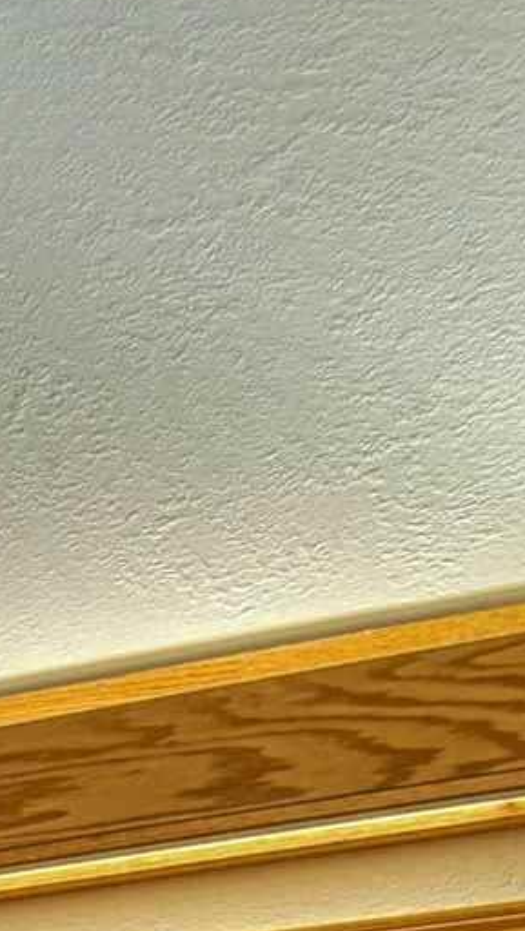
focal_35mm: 94
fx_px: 2324
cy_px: 1628
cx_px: -2258
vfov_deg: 18.3
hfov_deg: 6.0
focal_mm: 15
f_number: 11
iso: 400
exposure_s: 1/6
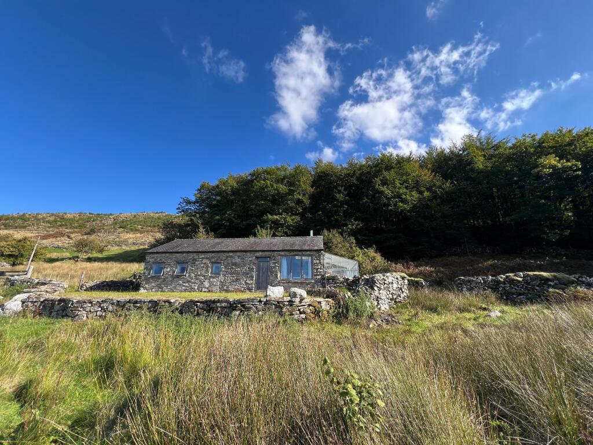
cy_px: 222
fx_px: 223
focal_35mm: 13
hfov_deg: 106.2
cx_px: 296
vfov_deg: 89.9
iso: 32
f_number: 1.8
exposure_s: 1/539
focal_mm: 1.57
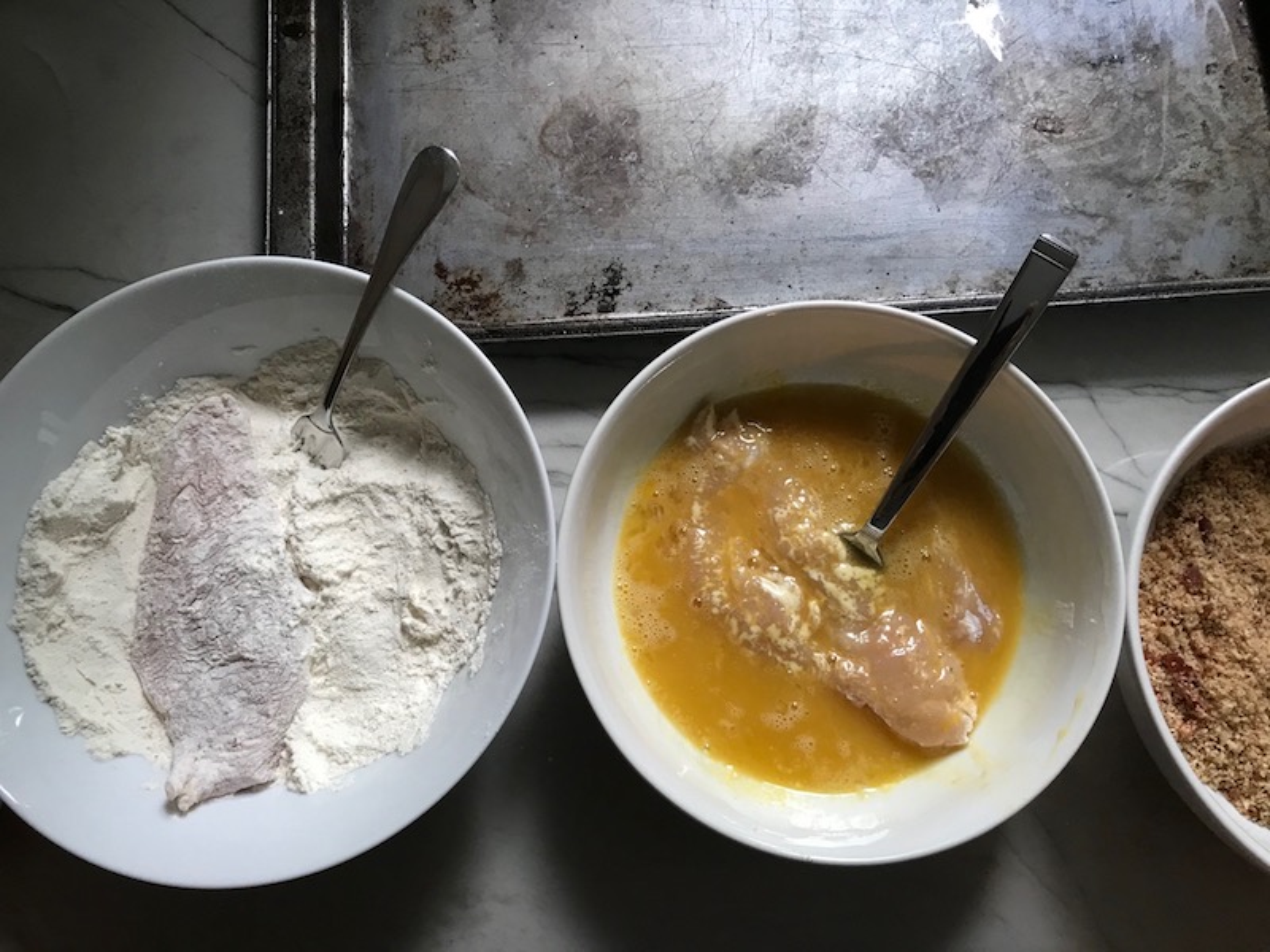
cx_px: 635
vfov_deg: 49.7
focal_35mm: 28
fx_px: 1027
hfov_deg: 63.4
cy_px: 476
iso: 40
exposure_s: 1/20
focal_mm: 3.99
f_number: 1.8
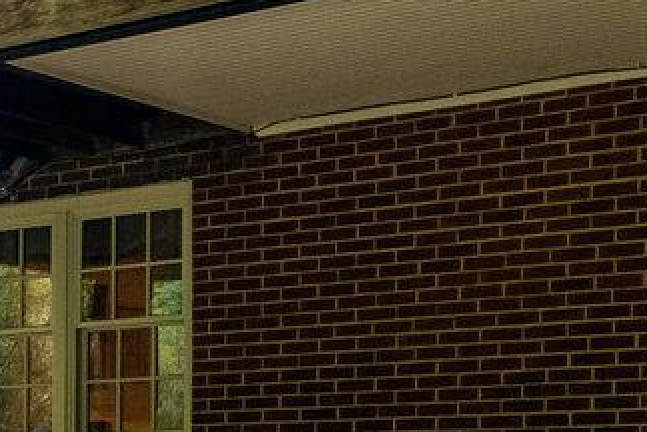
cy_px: 493
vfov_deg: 13.3
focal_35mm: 101
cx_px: -172
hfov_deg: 18.9
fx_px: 1815
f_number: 7.1
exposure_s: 1/40
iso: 1250
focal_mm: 16
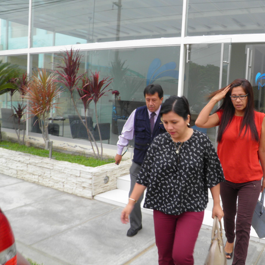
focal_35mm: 34
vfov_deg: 48.5
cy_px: 132
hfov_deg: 47.6
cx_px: 179
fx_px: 294
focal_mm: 4.9
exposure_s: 1/50
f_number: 5.7
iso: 50
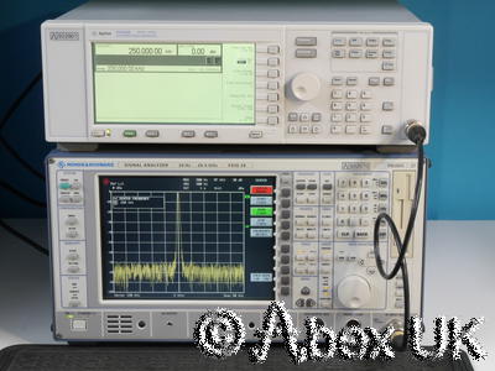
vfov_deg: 18.4
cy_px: 186
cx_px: 248
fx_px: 1144
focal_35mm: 80
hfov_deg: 24.4
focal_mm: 40
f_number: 22
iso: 800
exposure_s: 1/1.3
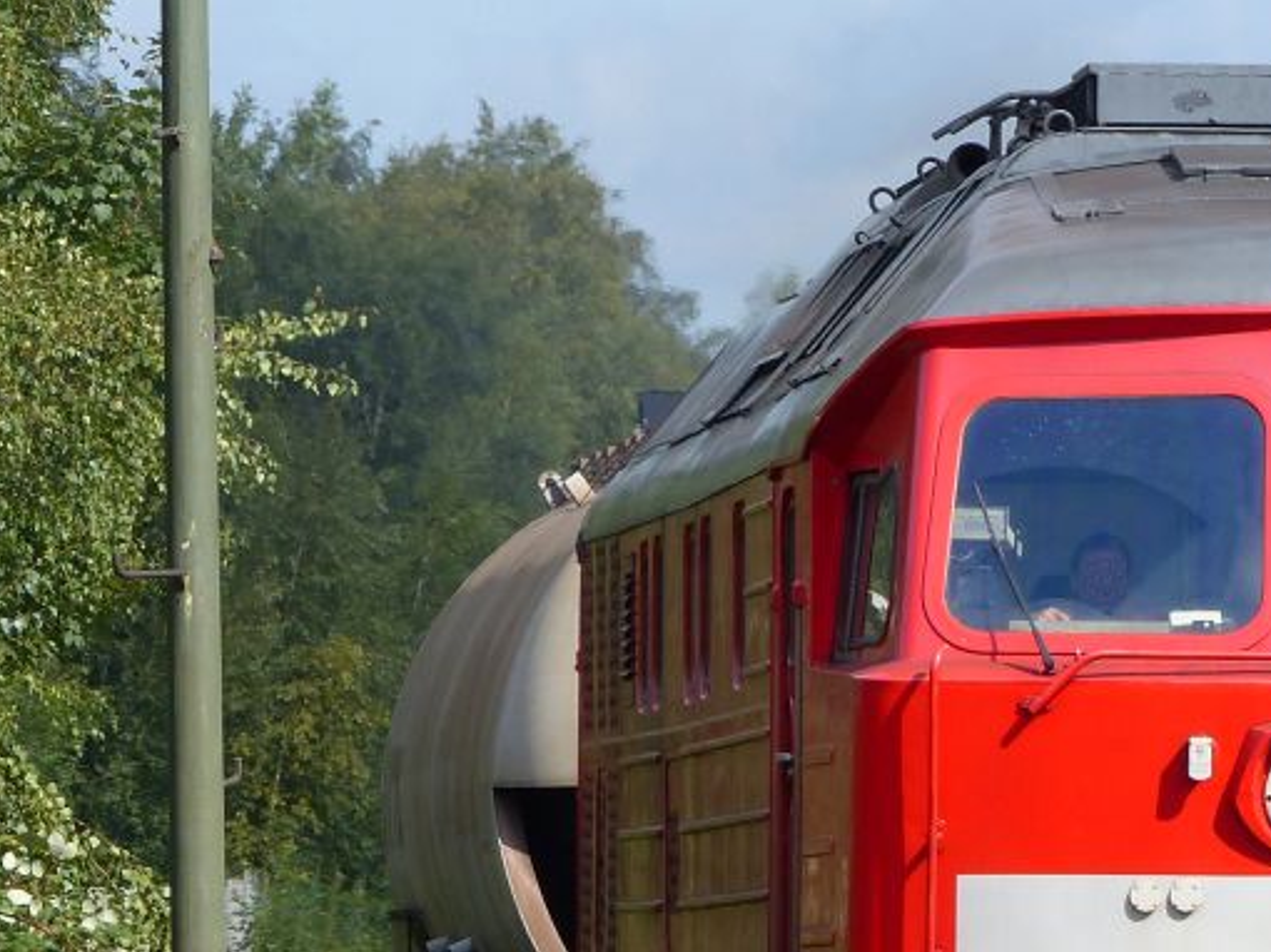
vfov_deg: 2.2
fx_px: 24626
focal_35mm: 671
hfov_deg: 3.0
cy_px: 720
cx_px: 1089
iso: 100
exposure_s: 1/640
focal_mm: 51.2
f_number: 4
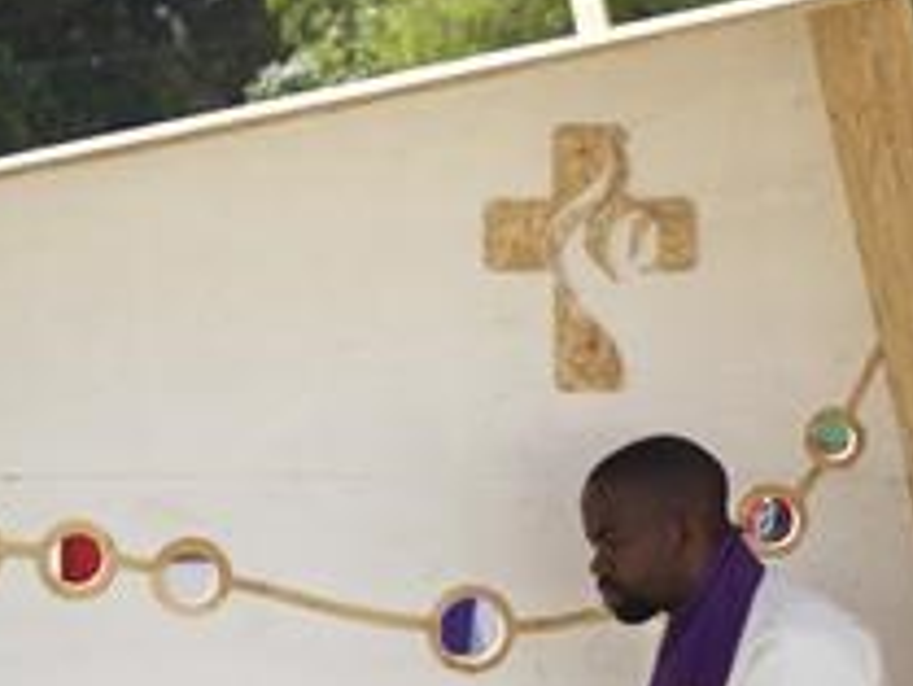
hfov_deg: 9.2
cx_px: 1372
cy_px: 535
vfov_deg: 7.1
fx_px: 5516
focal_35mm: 209
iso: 250
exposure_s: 1/2000
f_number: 2.8
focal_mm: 70
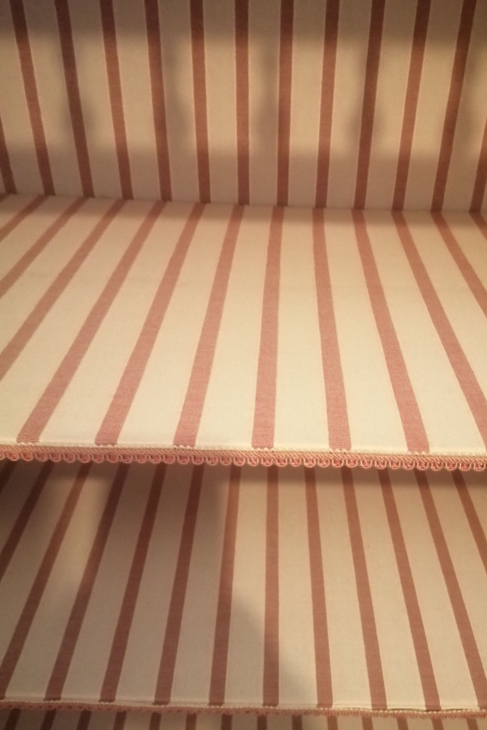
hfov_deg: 46.3
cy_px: 354
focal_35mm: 28
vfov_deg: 65.5
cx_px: 278
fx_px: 568
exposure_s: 1/14.3
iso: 800
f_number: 1.8
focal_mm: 3.46
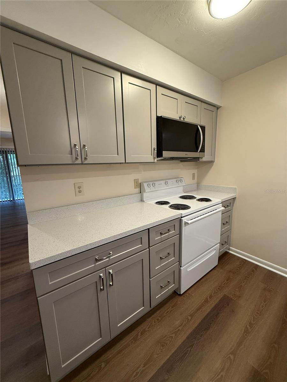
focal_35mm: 14
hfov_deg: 85.7
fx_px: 155
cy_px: 191
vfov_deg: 102.1
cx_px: 144
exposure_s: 1/120
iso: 320
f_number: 2.2
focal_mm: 2.22
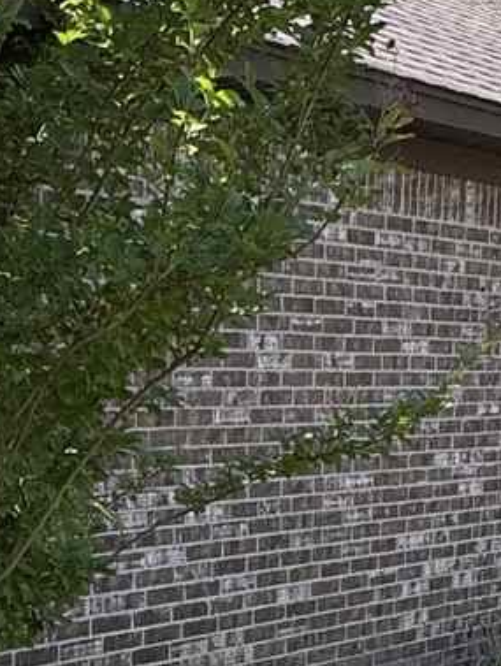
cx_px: -25
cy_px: 708
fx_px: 1638
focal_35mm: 85
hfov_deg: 16.9
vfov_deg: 21.9
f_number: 2.2
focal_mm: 2.22
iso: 40
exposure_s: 1/235
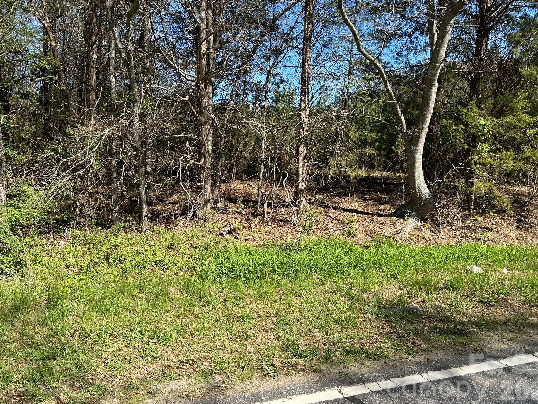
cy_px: 186
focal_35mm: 29
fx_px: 451
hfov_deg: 61.7
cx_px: 263
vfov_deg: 48.2
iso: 50
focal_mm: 5.7
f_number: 1.5
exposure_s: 1/1779
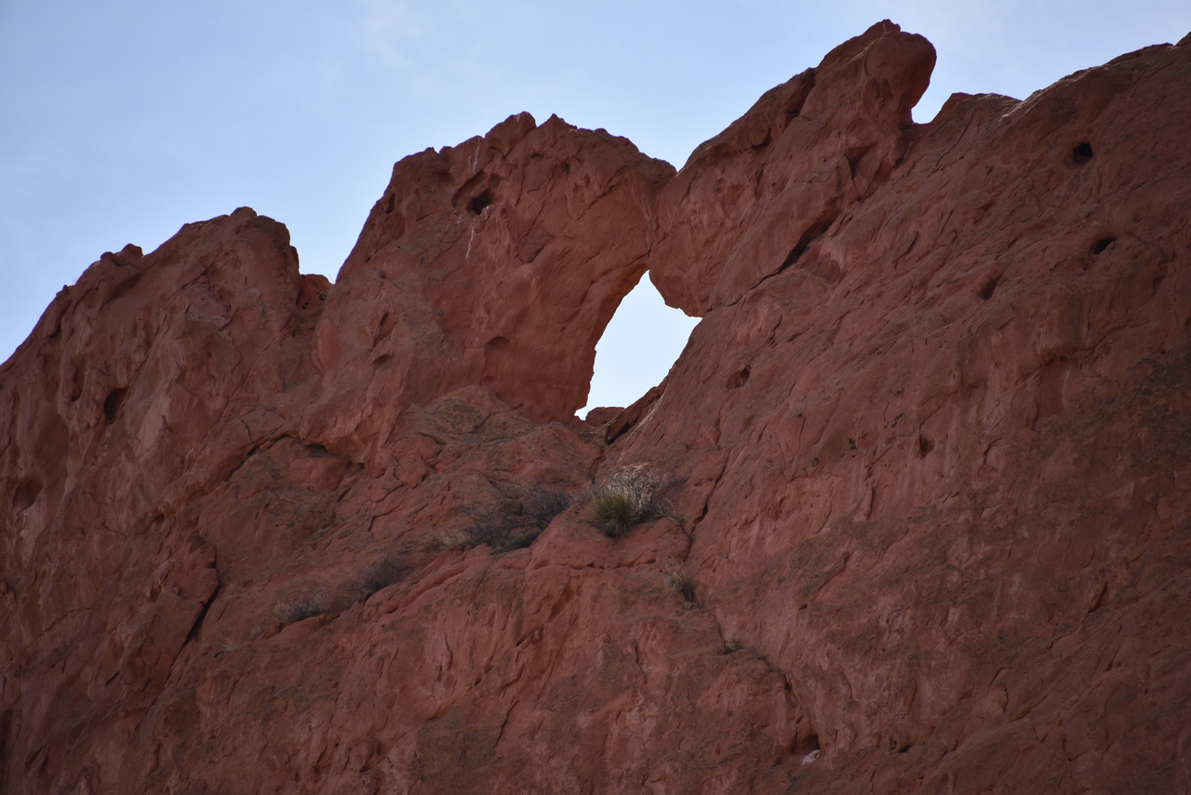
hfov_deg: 6.9
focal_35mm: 300
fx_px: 9927
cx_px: 596
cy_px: 398
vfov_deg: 4.6
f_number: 5.6
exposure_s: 1/640
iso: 180
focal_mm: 300
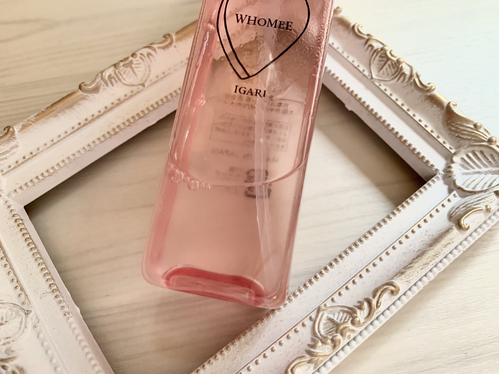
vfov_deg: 53.1
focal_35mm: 26
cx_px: 250
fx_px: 375
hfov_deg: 67.3
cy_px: 187
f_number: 1.8
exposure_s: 1/40
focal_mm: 4.25
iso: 400
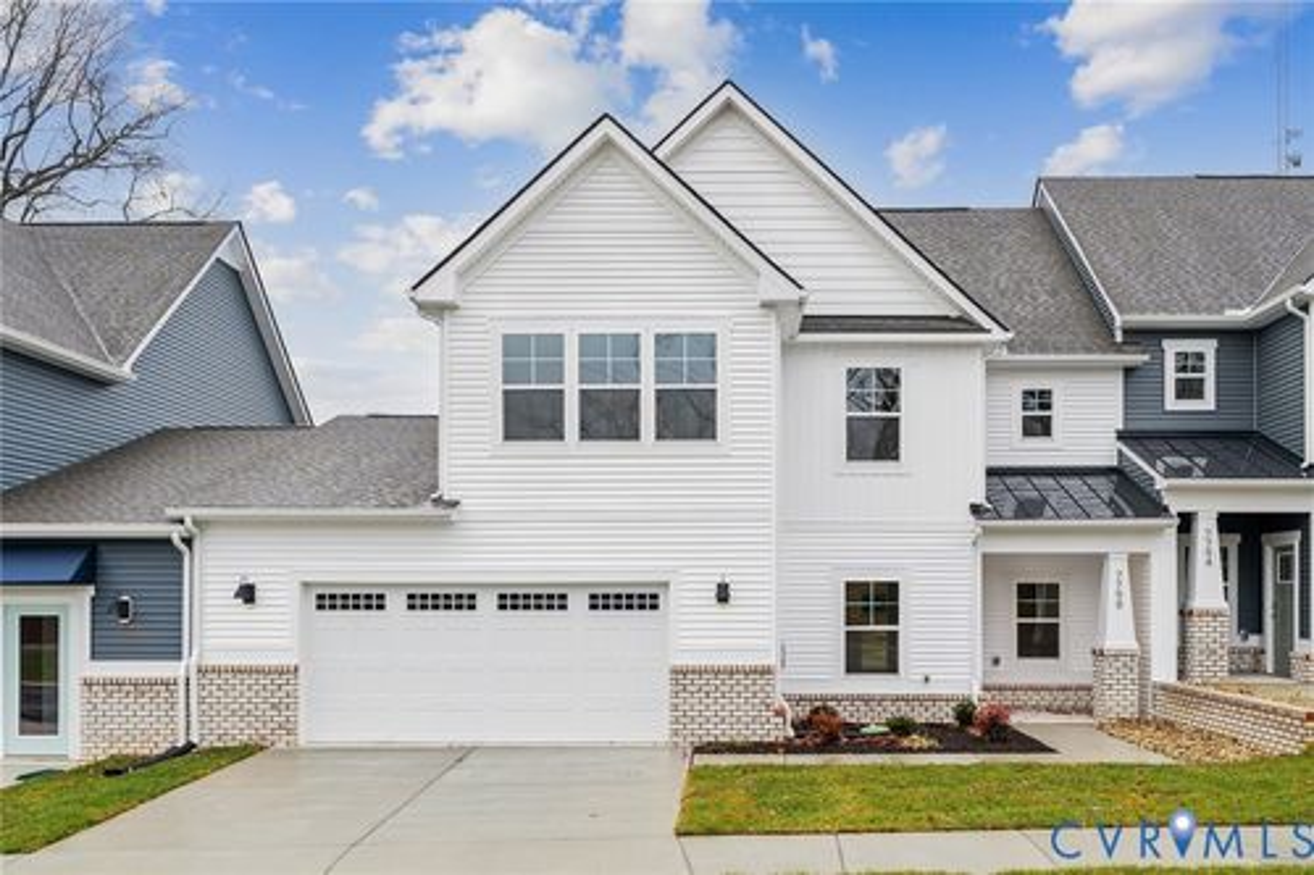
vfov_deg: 43.6
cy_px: 438
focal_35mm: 30
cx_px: 657
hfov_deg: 61.9
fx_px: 1095
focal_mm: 30
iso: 500
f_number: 7.1
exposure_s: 1/160
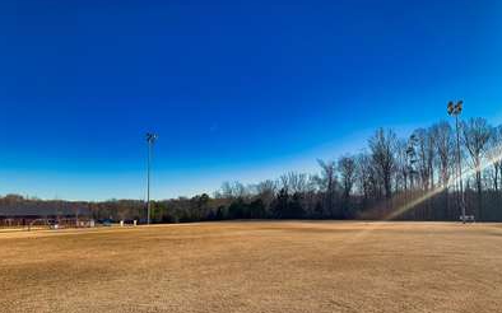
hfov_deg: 66.5
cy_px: 186
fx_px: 383
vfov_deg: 44.3
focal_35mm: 28
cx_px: 251
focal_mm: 4.25
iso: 25
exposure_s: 1/2033
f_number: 1.8
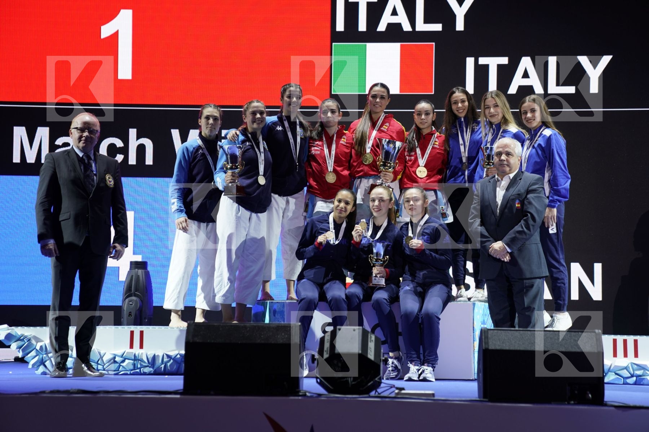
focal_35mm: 70
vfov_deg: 19.5
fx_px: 1262
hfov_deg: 28.8
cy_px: 216
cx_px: 324
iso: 250
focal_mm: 70
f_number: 2.8
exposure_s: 1/125
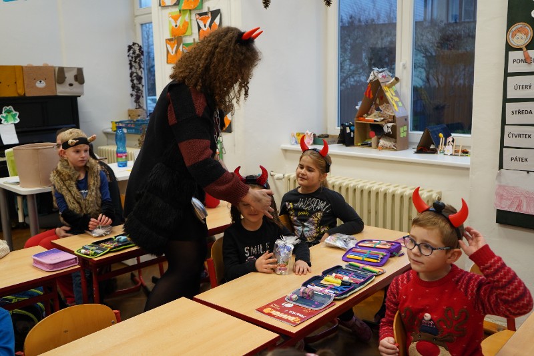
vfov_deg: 38.9
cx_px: 267
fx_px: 504
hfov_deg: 55.8
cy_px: 178
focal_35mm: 34
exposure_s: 1/160
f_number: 4
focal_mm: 34
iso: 800
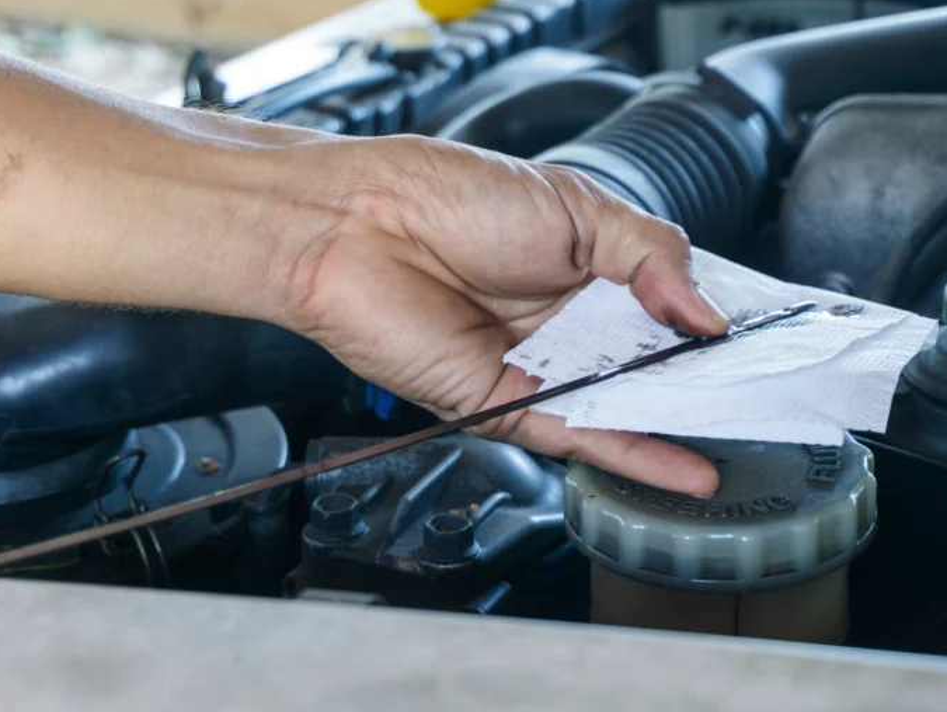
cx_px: 532
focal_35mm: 82
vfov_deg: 18.0
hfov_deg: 23.8
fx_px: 2244
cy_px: 354
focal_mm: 50
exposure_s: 1/20
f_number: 5.6
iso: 400
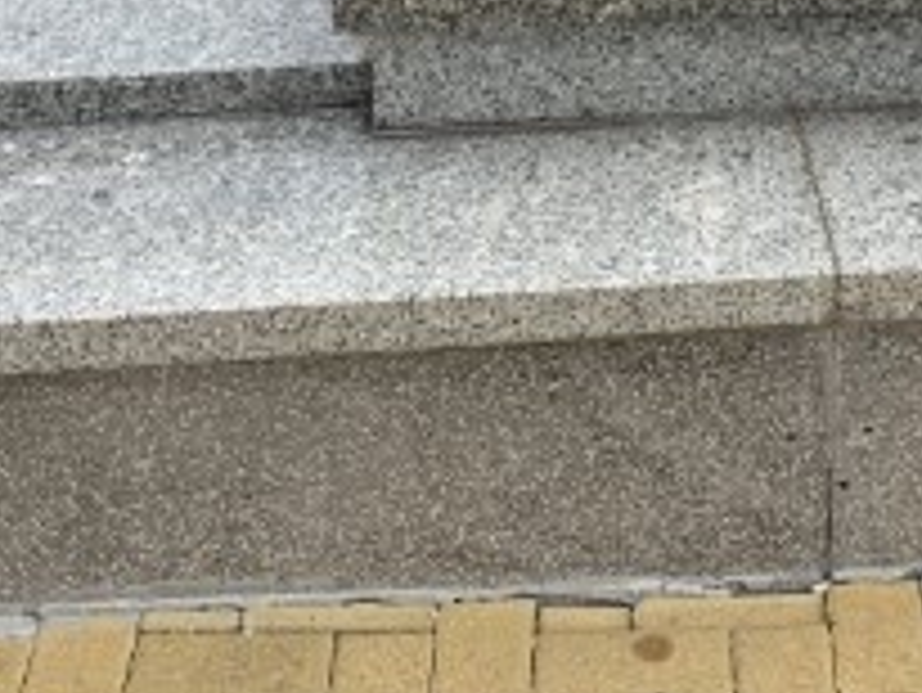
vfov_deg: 17.0
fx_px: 2159
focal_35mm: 81
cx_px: 643
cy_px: -243
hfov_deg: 24.0
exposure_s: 1/796
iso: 25
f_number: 1.8
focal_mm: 4.25
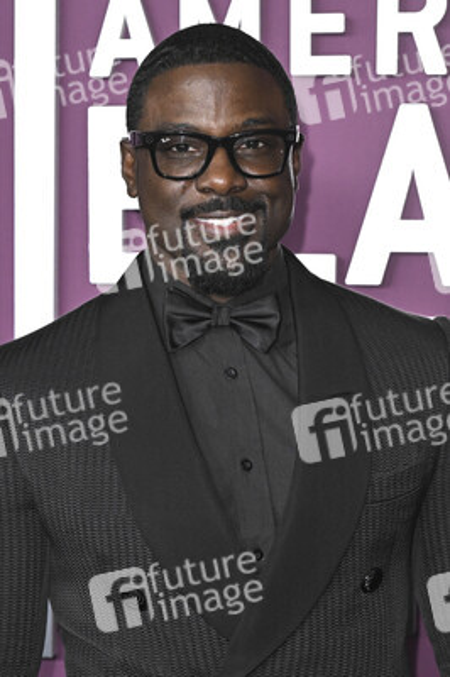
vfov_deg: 16.7
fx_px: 2310
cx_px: 225
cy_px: 338
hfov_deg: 11.1
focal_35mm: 123
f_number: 5.6
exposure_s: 1/320
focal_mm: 82
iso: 2000
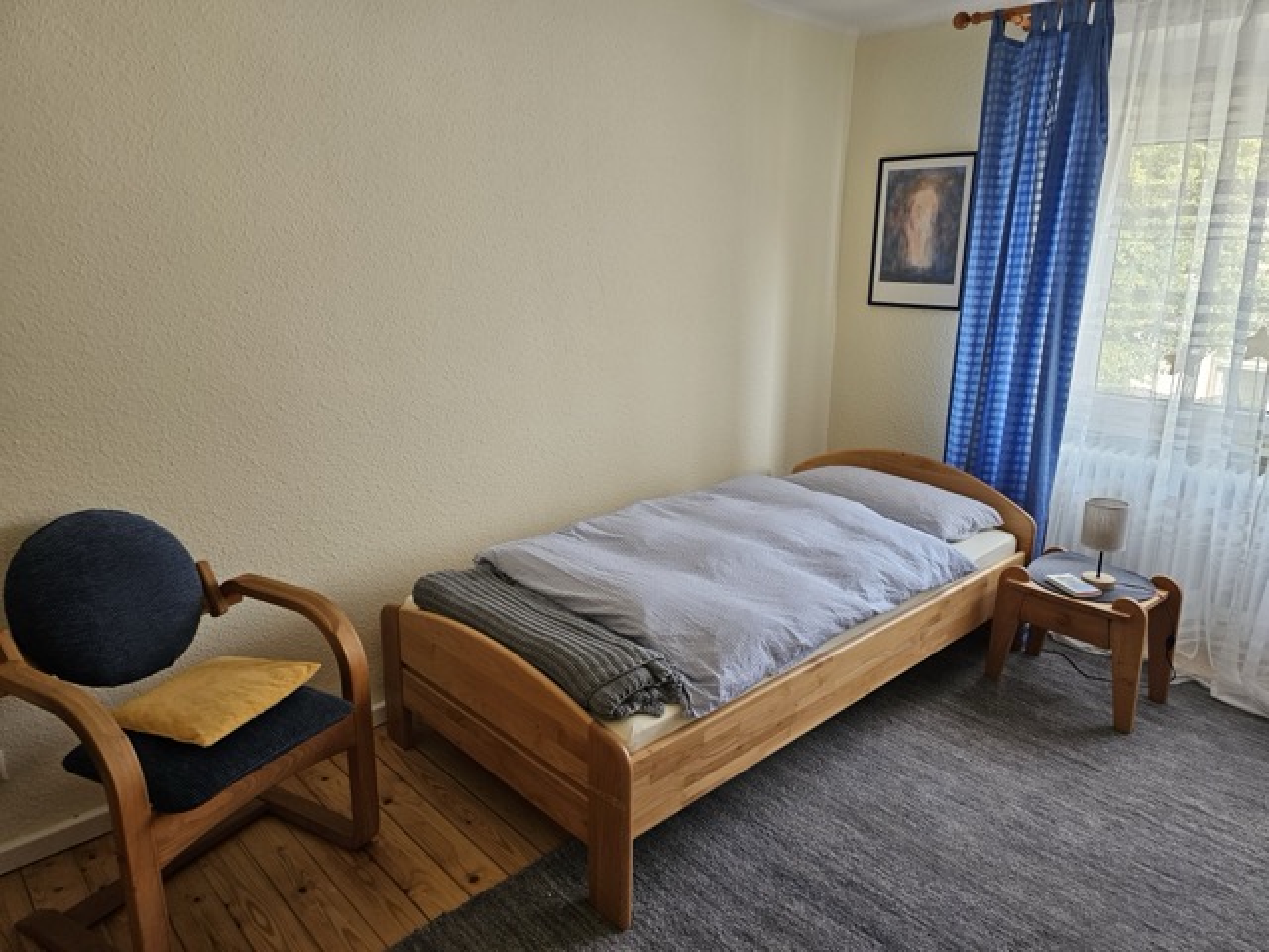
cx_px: 634
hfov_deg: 73.9
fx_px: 843
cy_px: 476
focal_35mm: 23
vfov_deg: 58.9
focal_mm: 6.3
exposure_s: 1/100
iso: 200
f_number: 1.7
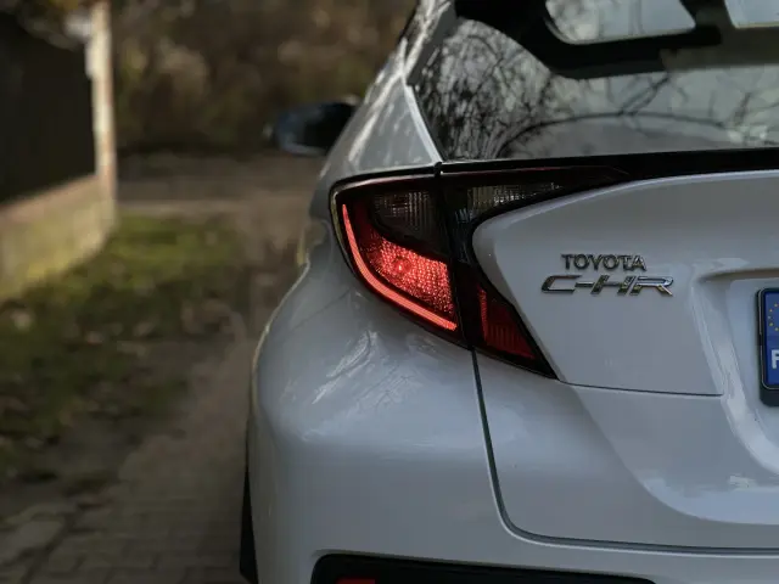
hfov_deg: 25.3
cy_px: 292
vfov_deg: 19.1
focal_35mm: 77
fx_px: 1733
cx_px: 390
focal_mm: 9
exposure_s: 1/233
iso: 25
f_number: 2.8
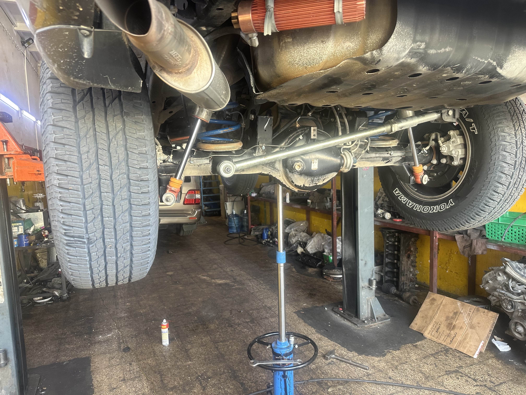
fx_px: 365
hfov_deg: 71.6
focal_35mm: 24
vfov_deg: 56.8
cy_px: 198
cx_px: 263
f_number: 1.78
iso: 200
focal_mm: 6.86
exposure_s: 1/121
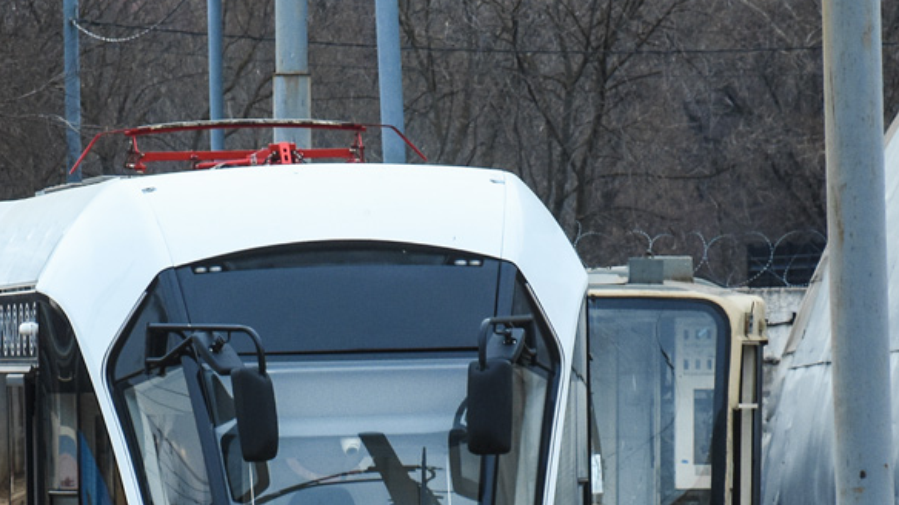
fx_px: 8080
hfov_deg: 6.4
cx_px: 71
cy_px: 457
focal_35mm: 339
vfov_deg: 3.6
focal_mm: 105
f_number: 5.6
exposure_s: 1/30
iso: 400
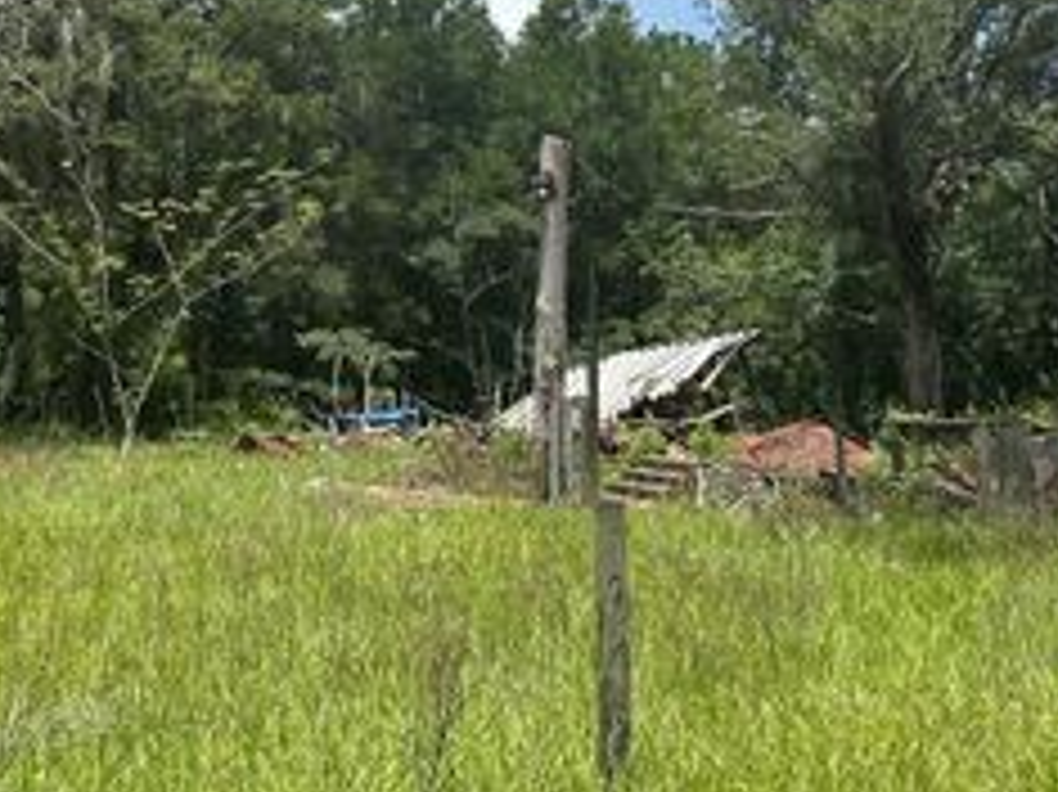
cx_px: 230
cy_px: 200
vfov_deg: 28.1
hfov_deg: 36.4
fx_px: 1558
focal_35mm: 51
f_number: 1.78
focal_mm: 6.86
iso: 80
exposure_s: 1/5000
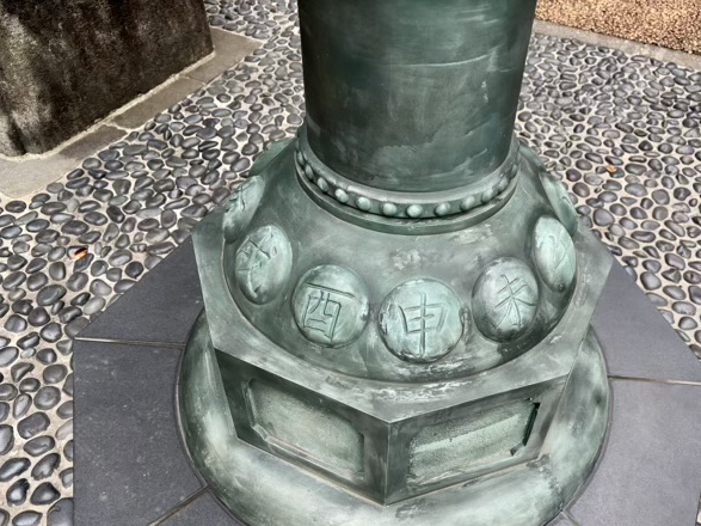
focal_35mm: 31
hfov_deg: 58.0
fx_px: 628
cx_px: 413
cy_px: 311
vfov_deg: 45.2
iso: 32
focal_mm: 5.96
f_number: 1.6
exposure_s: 1/121
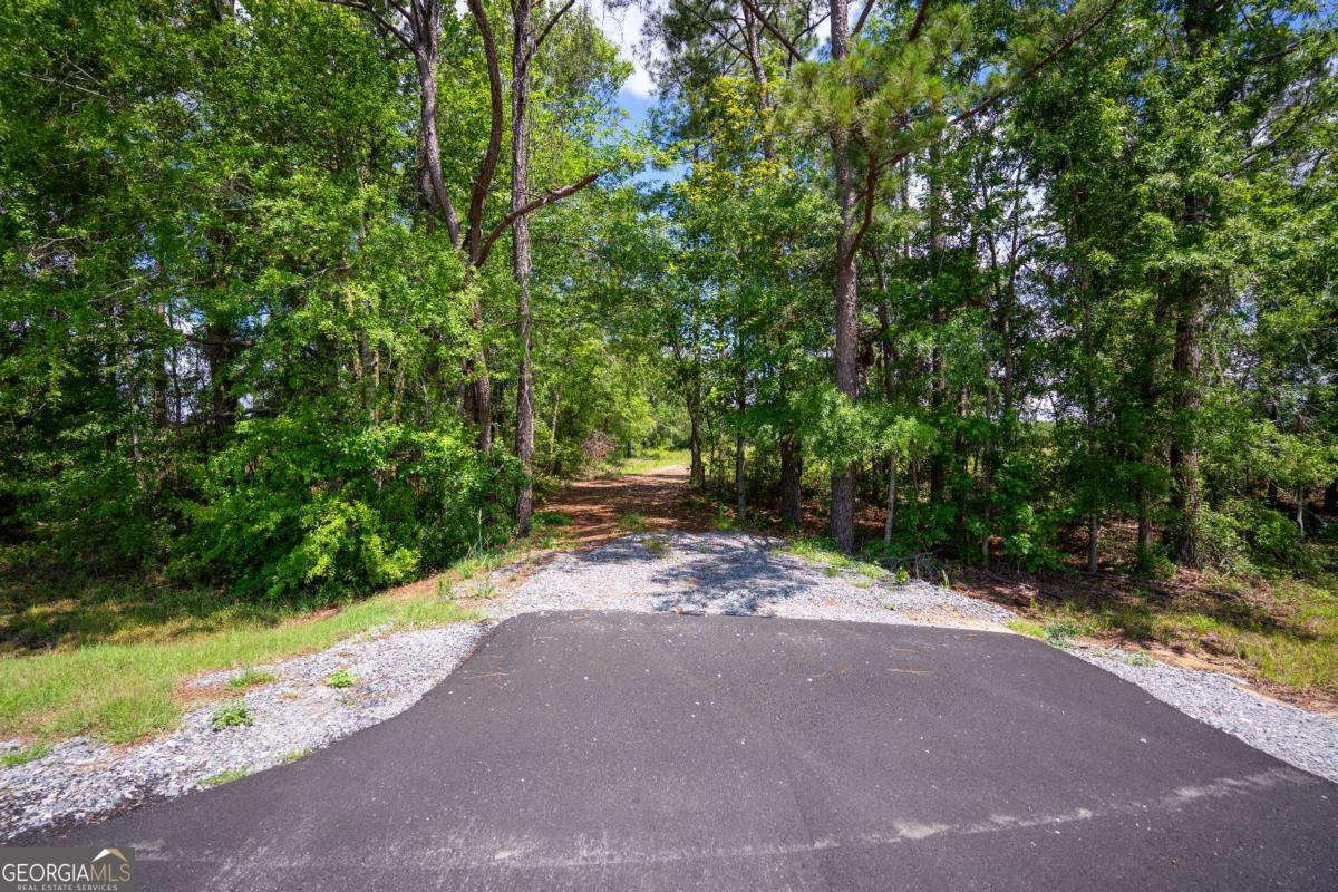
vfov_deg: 70.4
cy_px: 446
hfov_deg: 93.3
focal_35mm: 17
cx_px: 669
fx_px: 632
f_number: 2.8
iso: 250
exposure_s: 1/2000
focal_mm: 17
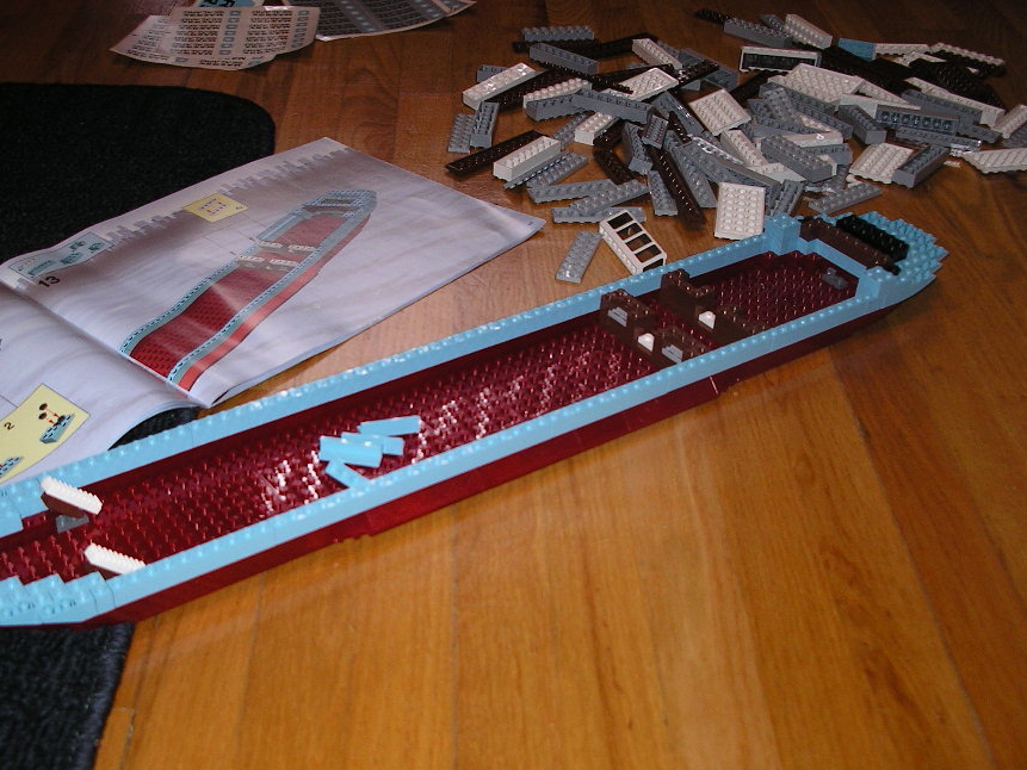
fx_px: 1306
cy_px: 439
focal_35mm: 44
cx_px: 431
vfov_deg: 32.8
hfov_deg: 42.8
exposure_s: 1/40
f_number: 2.8
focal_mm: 7.8
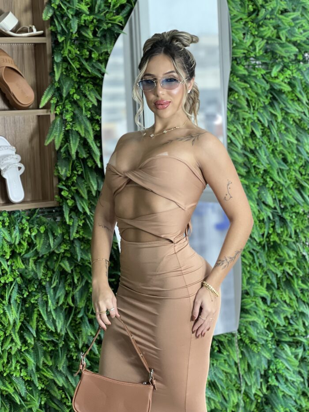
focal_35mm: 77
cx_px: 154
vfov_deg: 25.3
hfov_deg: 19.1
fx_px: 916
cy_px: 206
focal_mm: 9
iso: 160
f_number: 2.8
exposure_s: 1/120
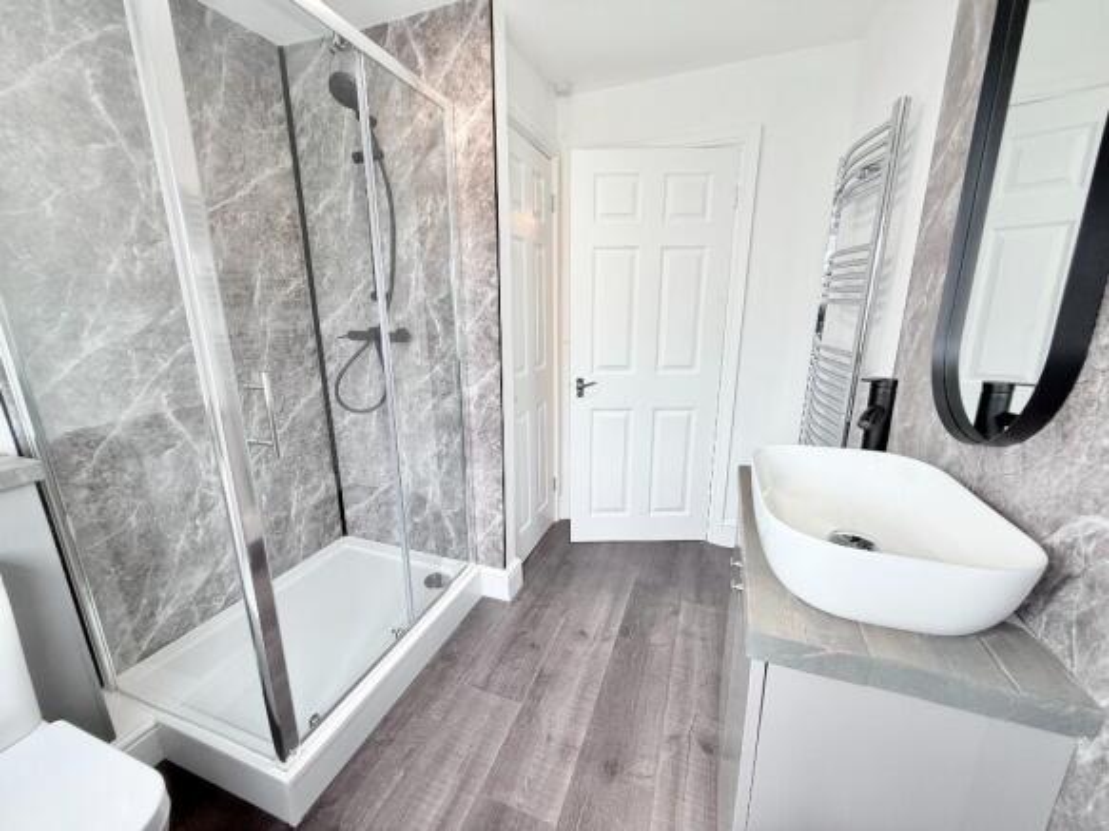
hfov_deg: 102.1
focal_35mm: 14
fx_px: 448
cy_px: 416
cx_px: 554
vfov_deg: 85.7
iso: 64
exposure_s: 1/99
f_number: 2.2
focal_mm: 2.22
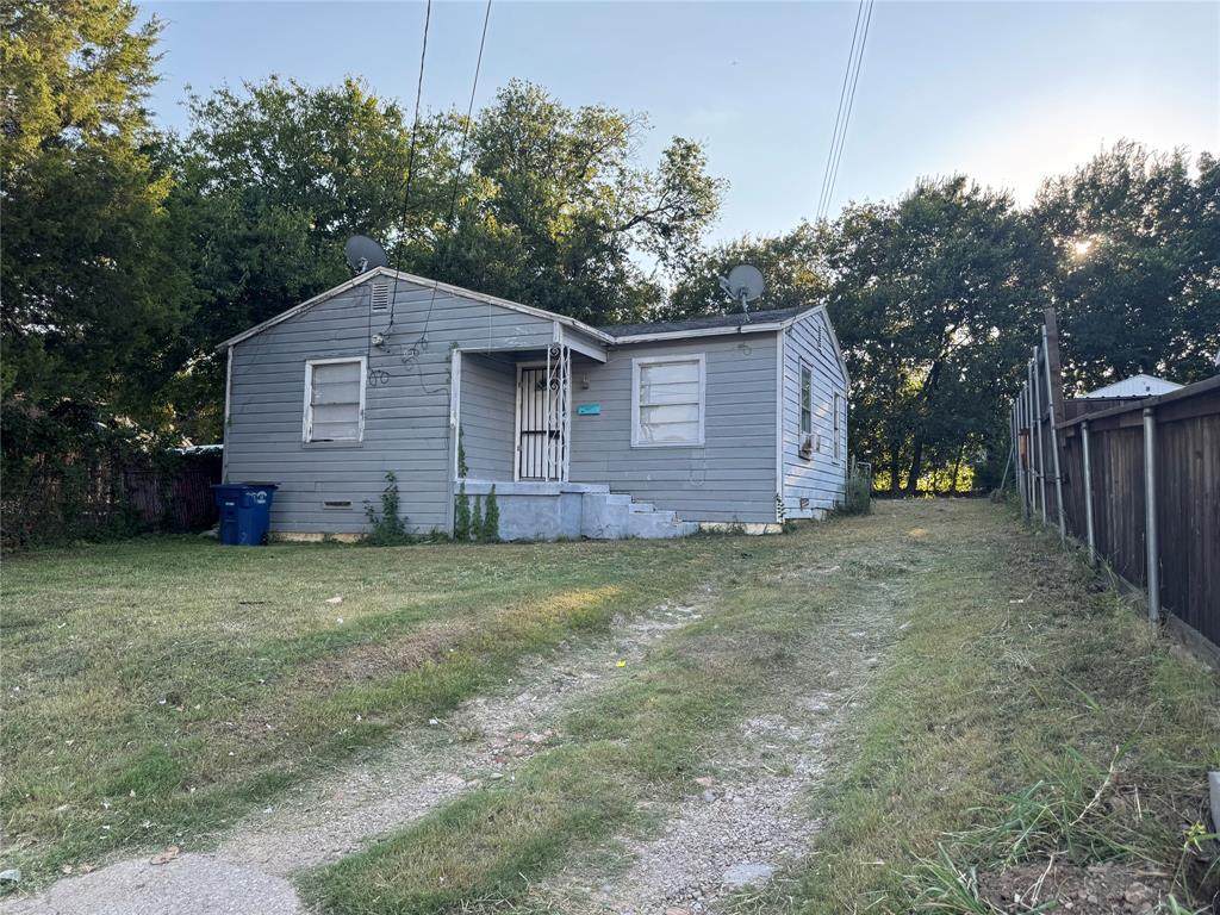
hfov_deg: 71.6
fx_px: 846
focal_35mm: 24
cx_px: 610
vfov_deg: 56.8
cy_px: 458
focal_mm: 6.76
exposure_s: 1/658
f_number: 1.78
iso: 80
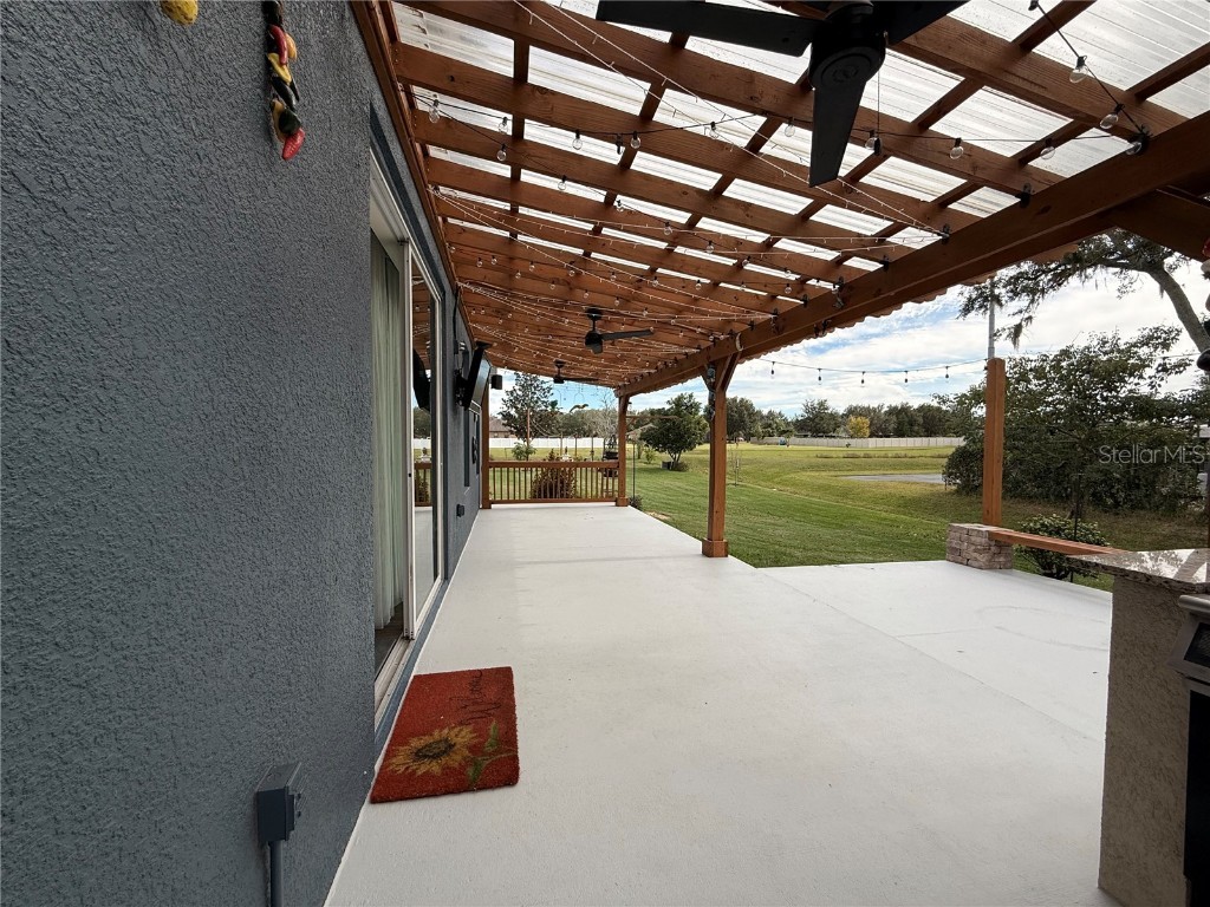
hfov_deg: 102.1
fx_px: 489
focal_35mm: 14
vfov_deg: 85.7
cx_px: 605
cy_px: 454
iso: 50
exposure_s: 1/1235
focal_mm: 2.22
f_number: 2.2
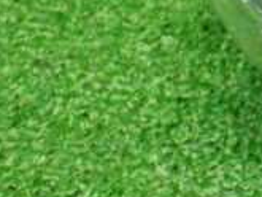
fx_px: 826
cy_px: -37
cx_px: 421
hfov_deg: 16.1
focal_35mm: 109
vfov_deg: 13.3
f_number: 2.3
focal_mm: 5.4
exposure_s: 1/125
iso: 500
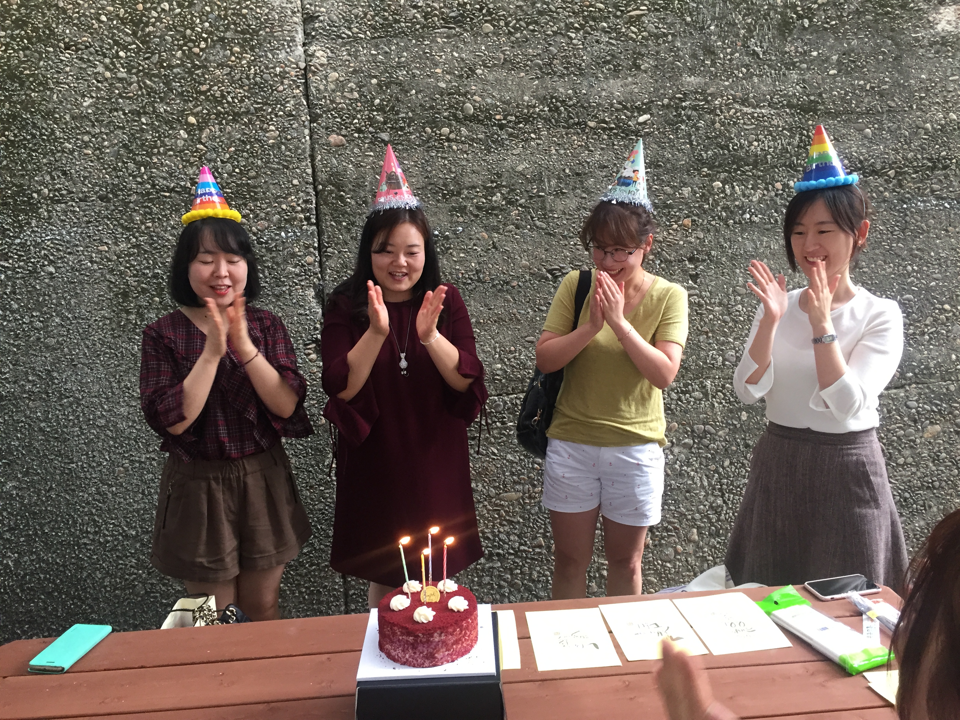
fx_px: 804
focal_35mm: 29
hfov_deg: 61.7
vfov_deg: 48.2
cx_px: 480
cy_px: 360
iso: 50
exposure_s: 1/30
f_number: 2.2
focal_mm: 4.15
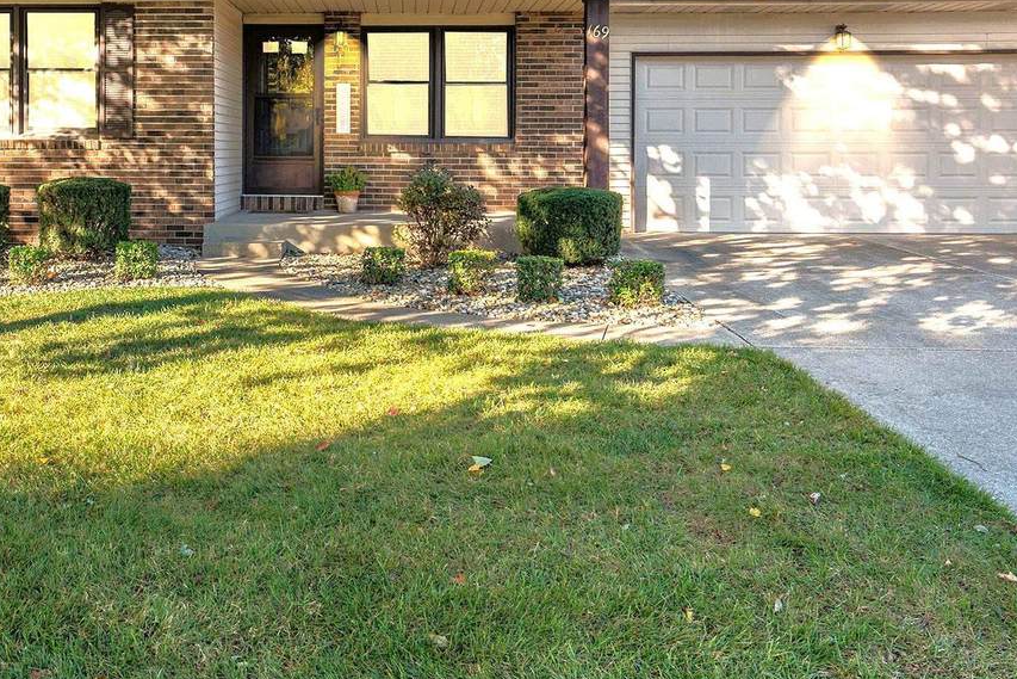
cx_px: 372
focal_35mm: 36
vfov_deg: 36.1
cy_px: 180
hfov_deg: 52.5
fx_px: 1017
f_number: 8
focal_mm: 24
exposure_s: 1/160
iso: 400
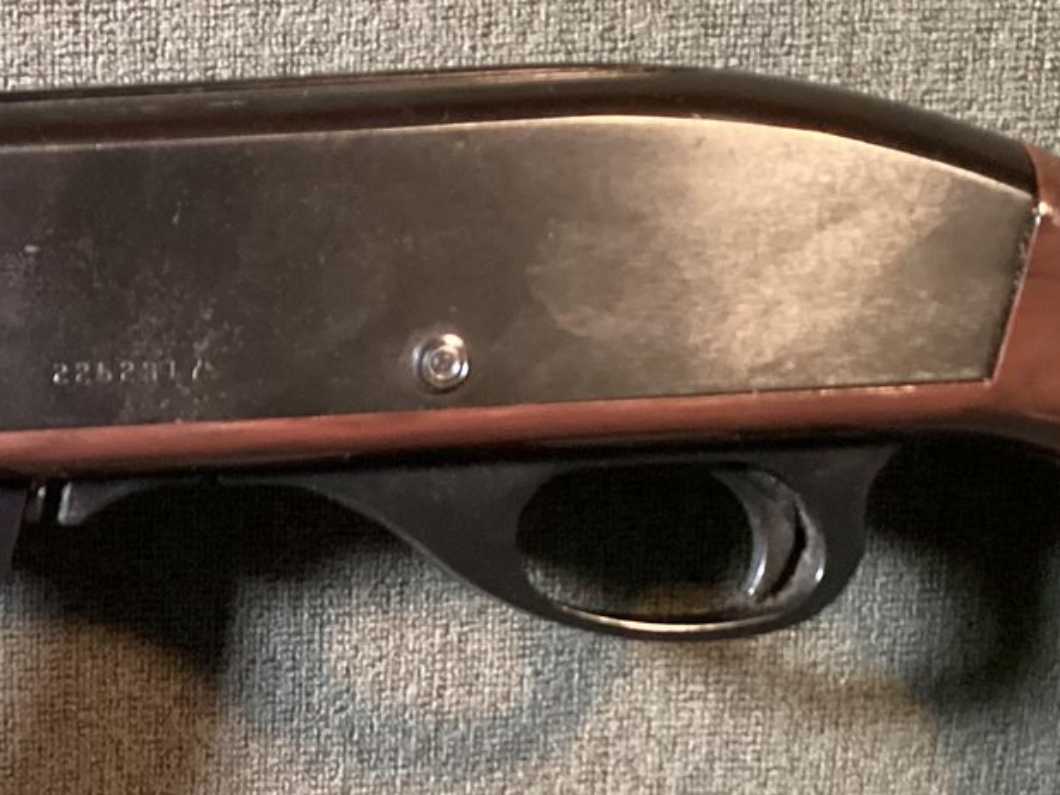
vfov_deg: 19.3
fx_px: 2328
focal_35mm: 76
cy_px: 537
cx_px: -95
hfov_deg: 24.1
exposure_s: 1/40
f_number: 2.4
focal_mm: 3.3
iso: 400
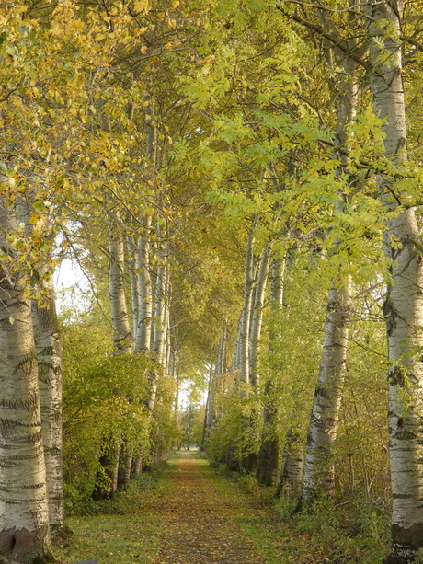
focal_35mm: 70
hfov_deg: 21.0
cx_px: 212
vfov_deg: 27.8
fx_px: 1140
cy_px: 282
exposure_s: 1/100
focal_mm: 12.5
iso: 400
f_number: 4.3
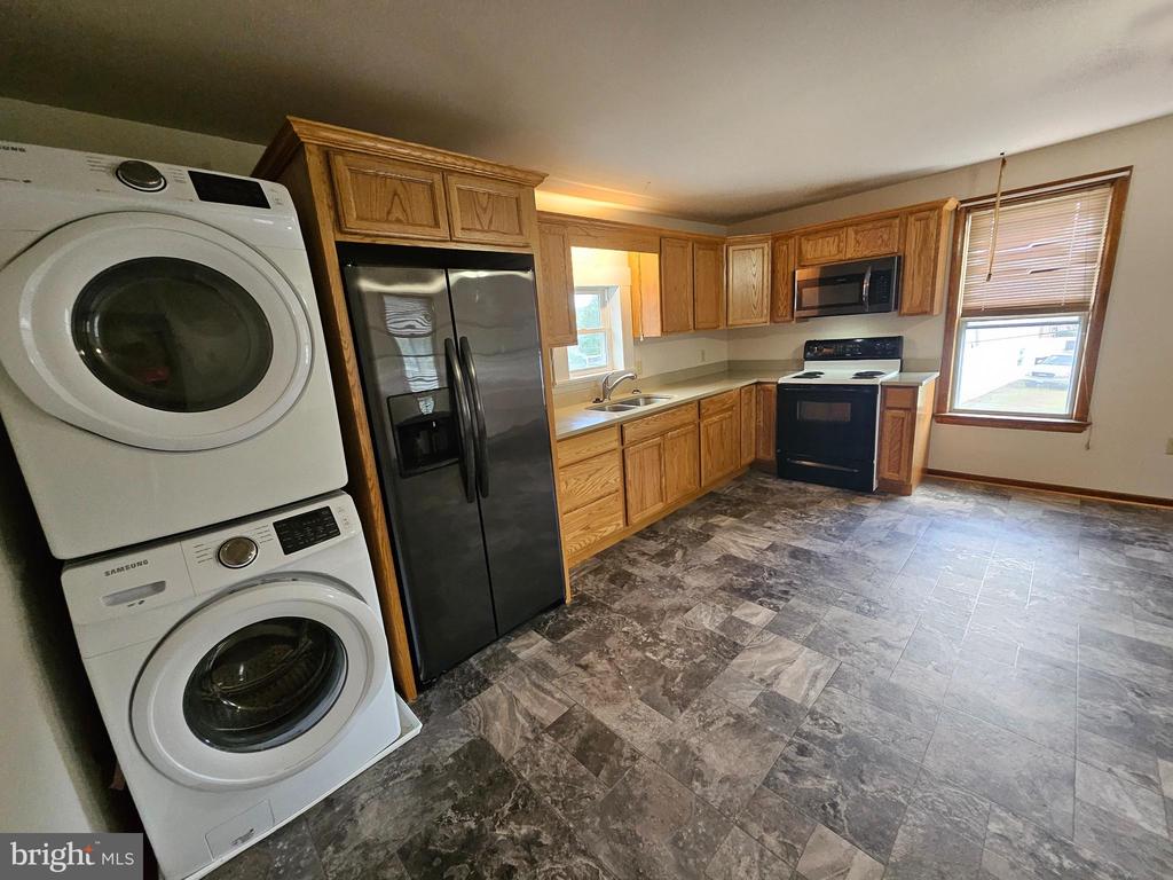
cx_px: 586
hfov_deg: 106.2
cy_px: 440
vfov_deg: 89.9
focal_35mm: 13
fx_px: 441
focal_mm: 1.74
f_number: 2.2
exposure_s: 1/60
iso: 400
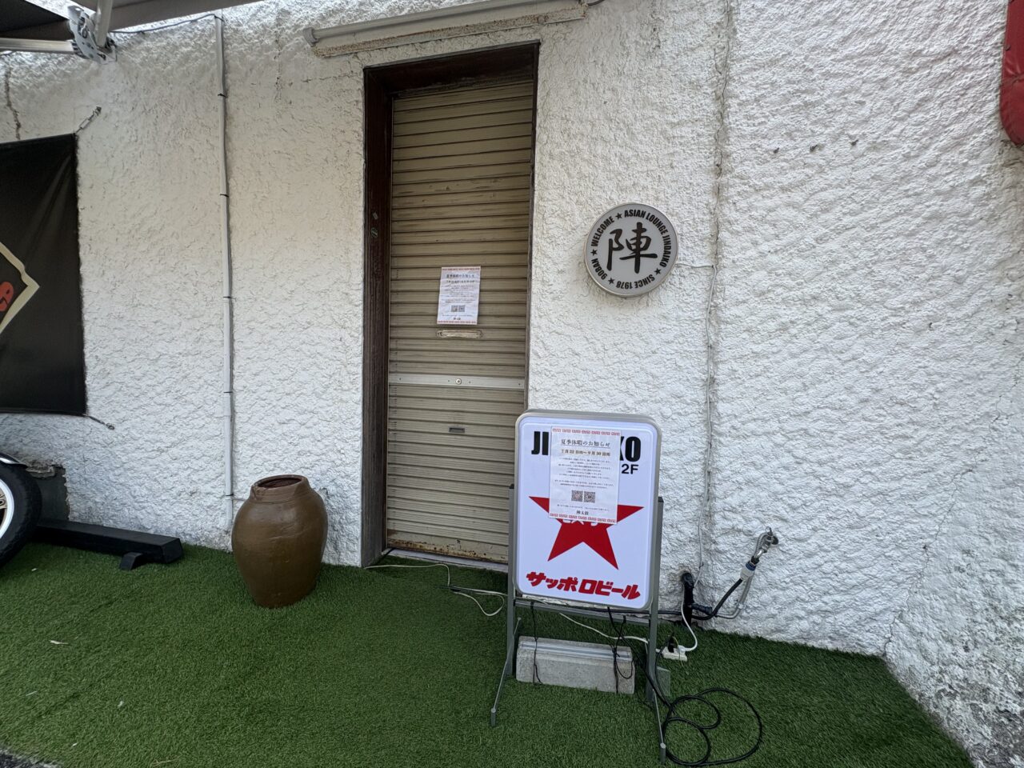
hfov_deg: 102.1
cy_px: 384
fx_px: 414
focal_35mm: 14
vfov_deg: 85.7
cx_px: 512
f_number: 2.2
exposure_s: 1/641
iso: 40
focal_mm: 2.22
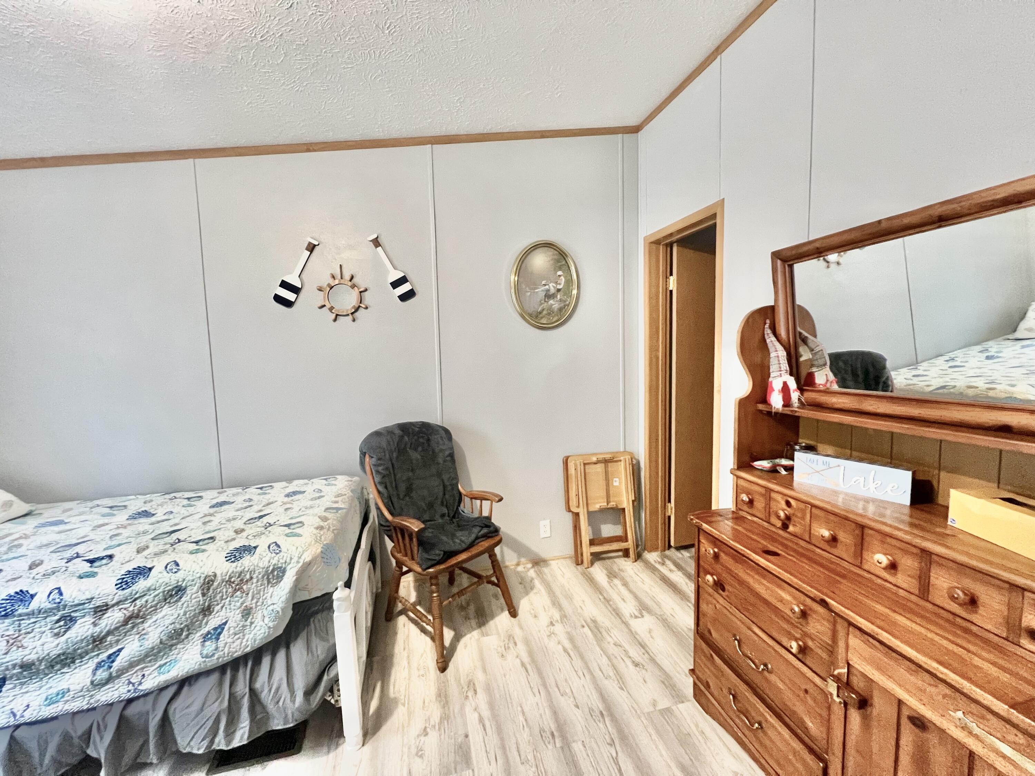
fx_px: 389
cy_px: 388
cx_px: 518
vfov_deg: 89.9
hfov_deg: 106.2
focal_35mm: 13
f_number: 1.8
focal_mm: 1.57
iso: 400
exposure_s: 1/60
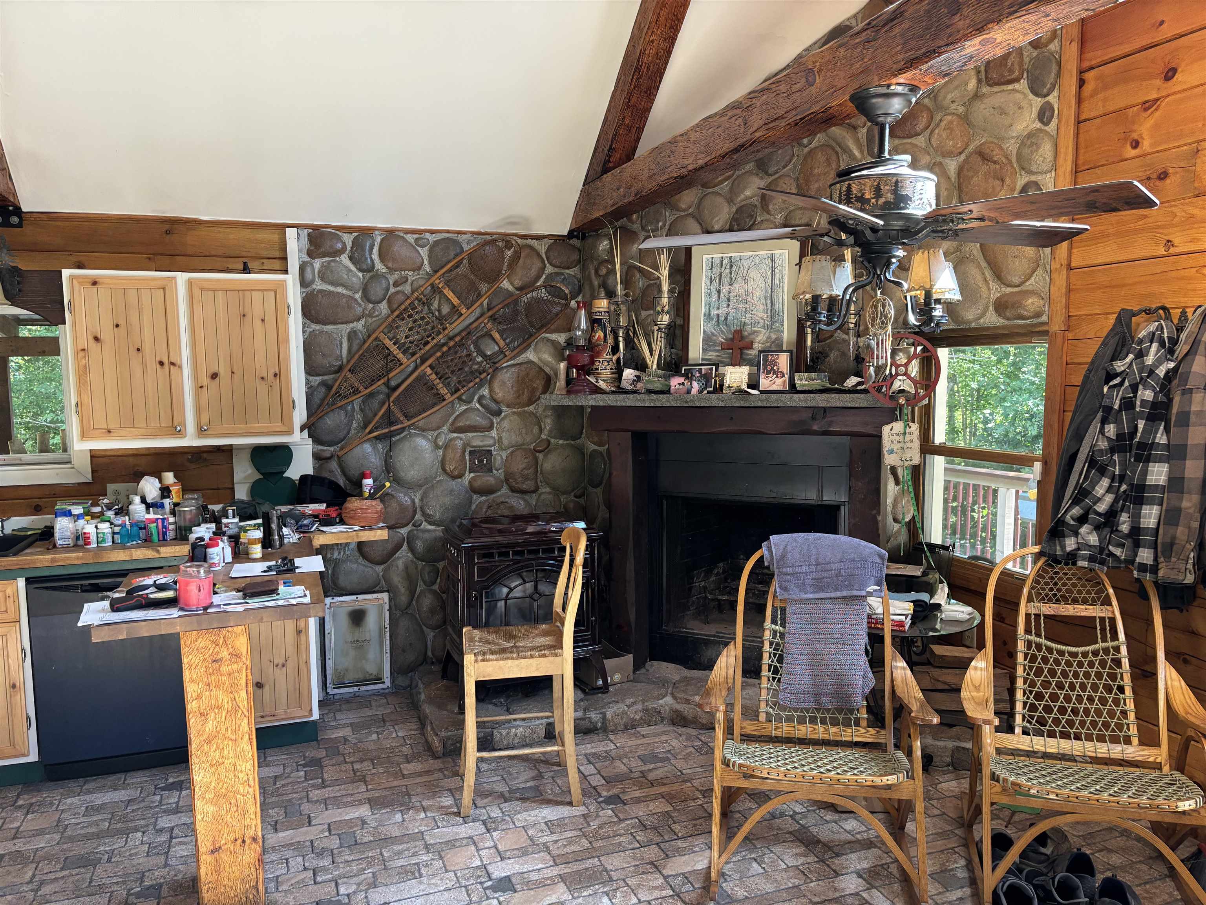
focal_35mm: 26
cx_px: 603
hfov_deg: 67.3
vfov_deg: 53.1
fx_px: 906
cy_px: 452
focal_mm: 5.96
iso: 160
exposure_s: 1/60
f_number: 1.6
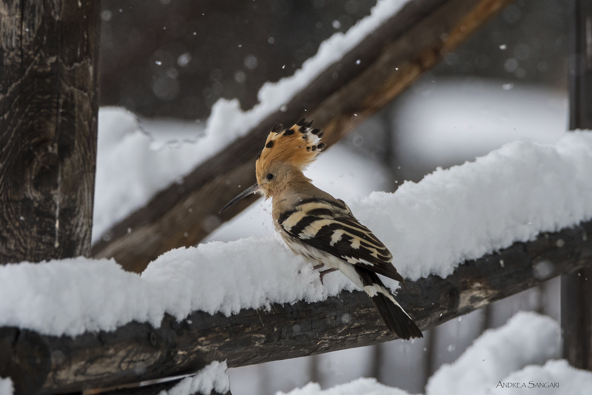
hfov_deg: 3.0
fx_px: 11346
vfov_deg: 2.0
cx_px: 296
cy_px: 198
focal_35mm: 690
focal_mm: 460
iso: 1000
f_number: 8
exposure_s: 1/1600
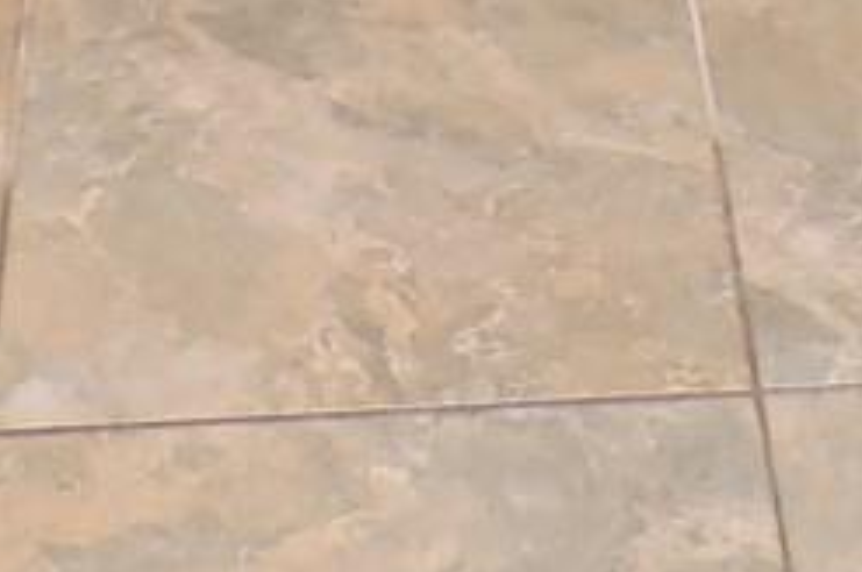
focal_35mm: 162
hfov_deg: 12.6
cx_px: 834
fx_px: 3874
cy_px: -1374
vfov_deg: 7.1
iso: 250
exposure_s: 1/30
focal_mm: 4.3
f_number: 3
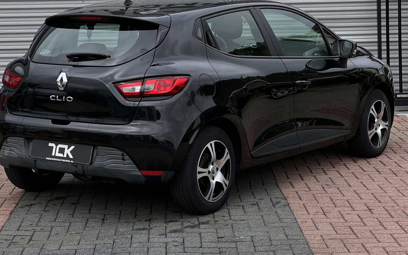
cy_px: 96
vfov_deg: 13.8
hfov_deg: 21.9
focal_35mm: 95
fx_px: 1056
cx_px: 190
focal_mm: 9
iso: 32
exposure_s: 1/267
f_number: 2.8
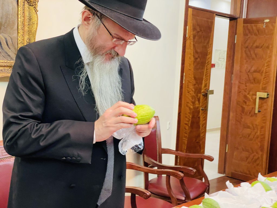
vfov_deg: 28.0
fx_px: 416
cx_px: 138
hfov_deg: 36.8
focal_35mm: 52
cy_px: 104
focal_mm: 6
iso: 400
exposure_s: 1/50
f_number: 2
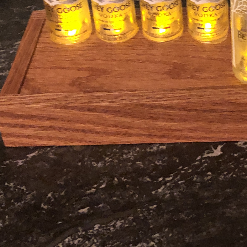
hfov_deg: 20.1
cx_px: 235
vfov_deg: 20.3
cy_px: 33
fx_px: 678
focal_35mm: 84
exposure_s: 1/4
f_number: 1.8
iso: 100
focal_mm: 3.99
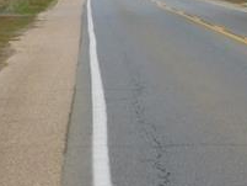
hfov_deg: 6.6
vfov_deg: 4.9
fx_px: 2149
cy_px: -44
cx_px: 264
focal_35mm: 301
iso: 125
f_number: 4
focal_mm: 10.4
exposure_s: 1/250
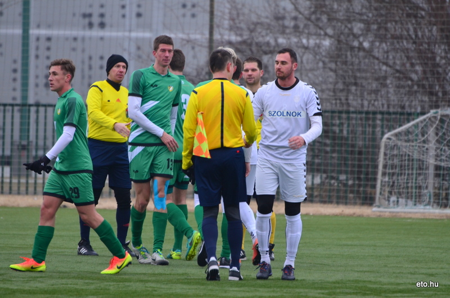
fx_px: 5240
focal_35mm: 420
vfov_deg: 3.3
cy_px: 149
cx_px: 225
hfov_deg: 4.9
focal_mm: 280
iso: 640
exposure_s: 1/250
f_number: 5.6
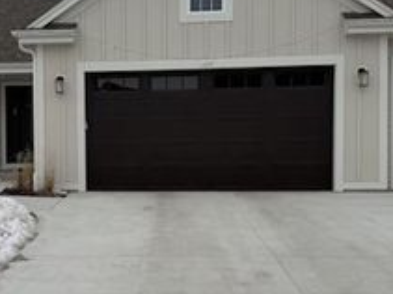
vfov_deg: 25.6
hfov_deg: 33.2
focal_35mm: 57
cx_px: 102
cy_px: 170
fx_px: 647
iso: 80
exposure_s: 1/6173
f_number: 1.78
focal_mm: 6.76
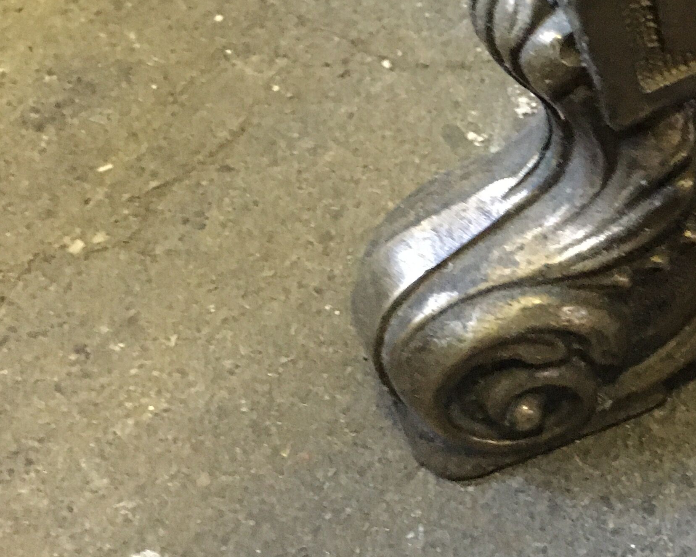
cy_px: 144
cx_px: 767
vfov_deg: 22.0
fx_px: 1421
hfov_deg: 25.5
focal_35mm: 69
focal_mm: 4.15
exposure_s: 1/17
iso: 500
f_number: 2.2
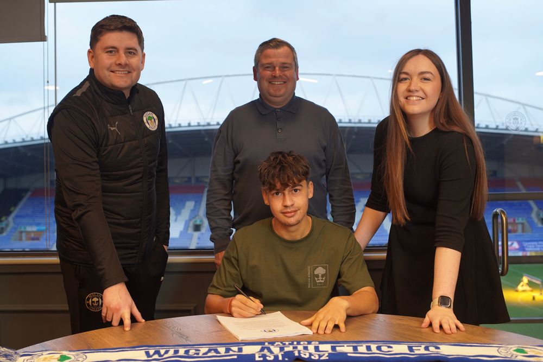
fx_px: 528
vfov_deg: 37.9
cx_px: 272
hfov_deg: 54.4
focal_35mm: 35
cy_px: 181
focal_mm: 35
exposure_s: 1/160
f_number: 4
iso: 640
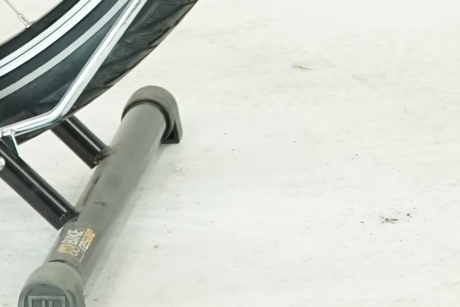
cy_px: -730
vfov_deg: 3.7
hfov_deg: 5.7
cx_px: 676
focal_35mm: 361
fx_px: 4612
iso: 1600
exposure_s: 1/200
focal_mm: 53
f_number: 5.6
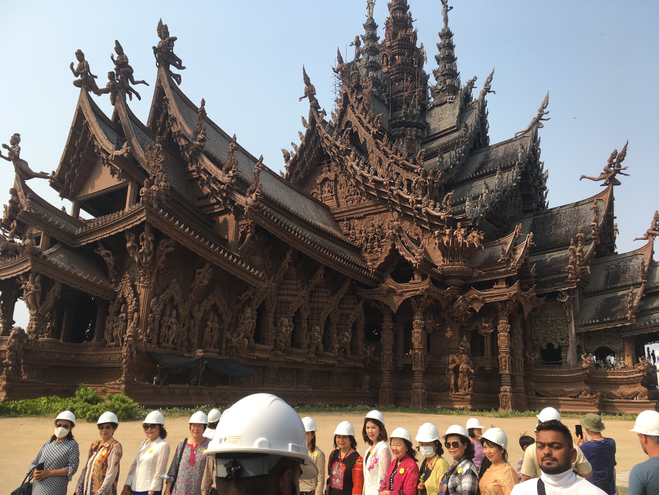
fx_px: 552
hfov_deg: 61.7
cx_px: 330
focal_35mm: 29
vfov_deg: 48.2
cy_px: 248
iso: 25
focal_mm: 4.15
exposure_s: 1/855
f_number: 2.2
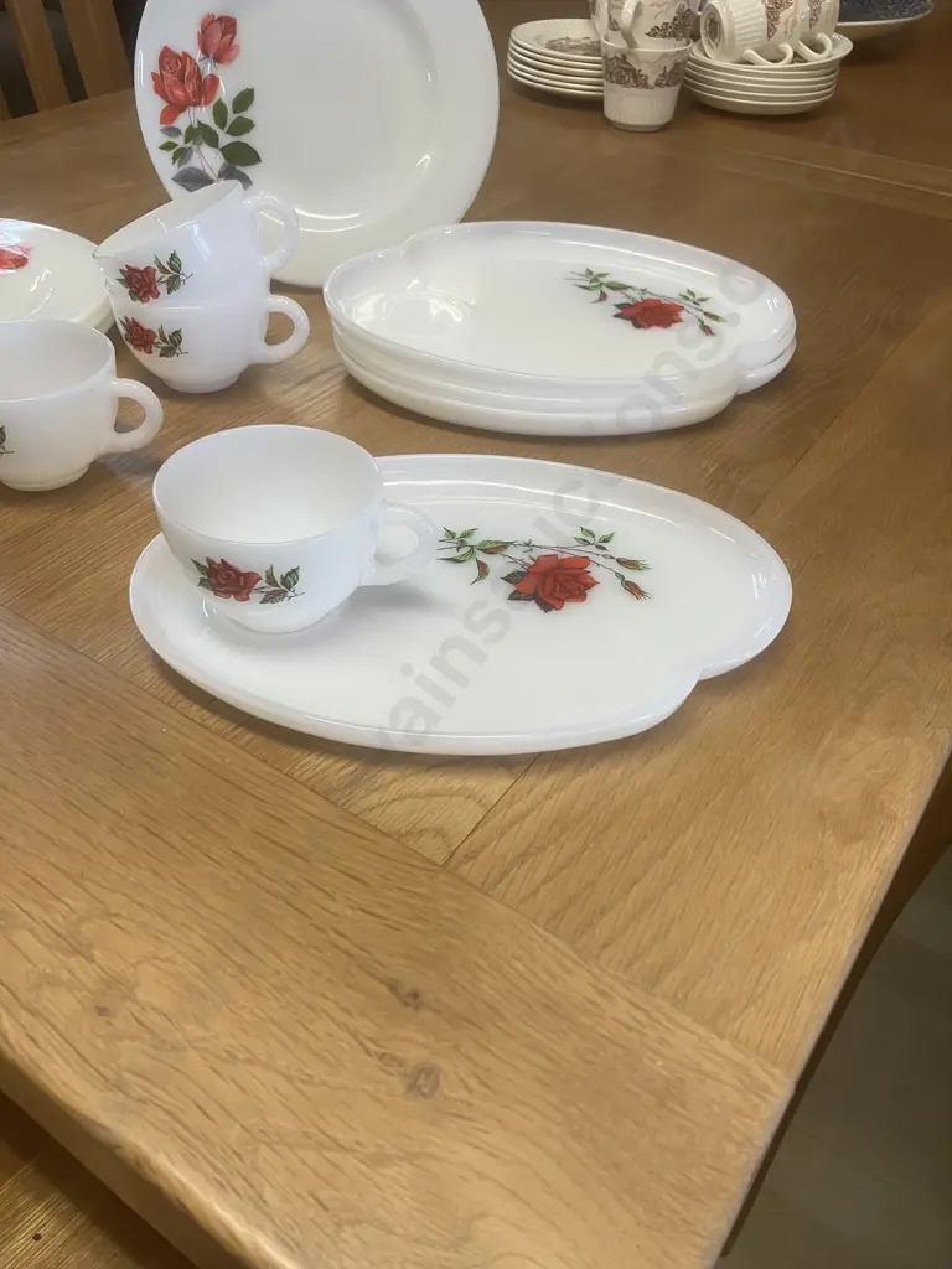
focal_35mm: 28
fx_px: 1027
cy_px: 634
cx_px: 476
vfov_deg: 63.4
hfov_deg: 49.7
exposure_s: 1/50
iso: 40
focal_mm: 3.99
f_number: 1.8
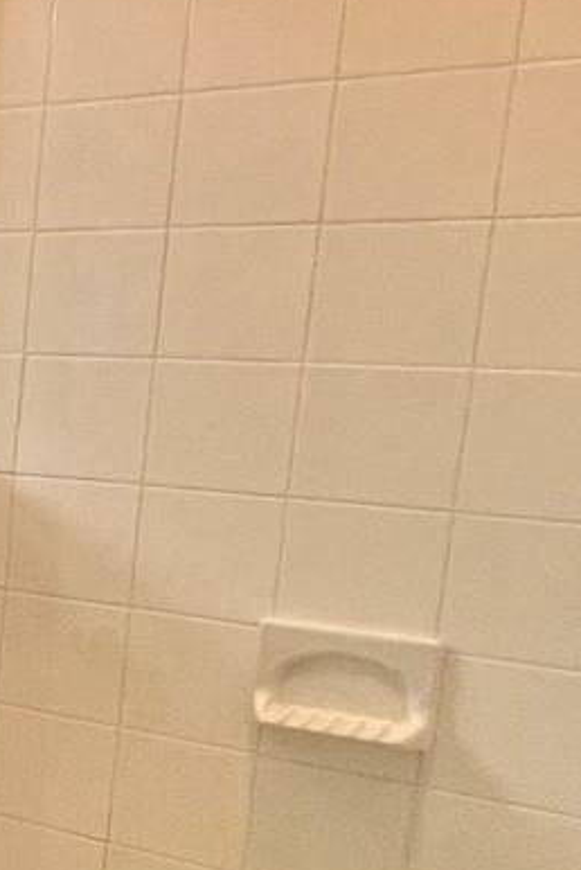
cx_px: -644
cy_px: 561
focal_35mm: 56
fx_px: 1353
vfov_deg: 35.4
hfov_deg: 16.7
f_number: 1.8
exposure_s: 1/60
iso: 160
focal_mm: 1.57
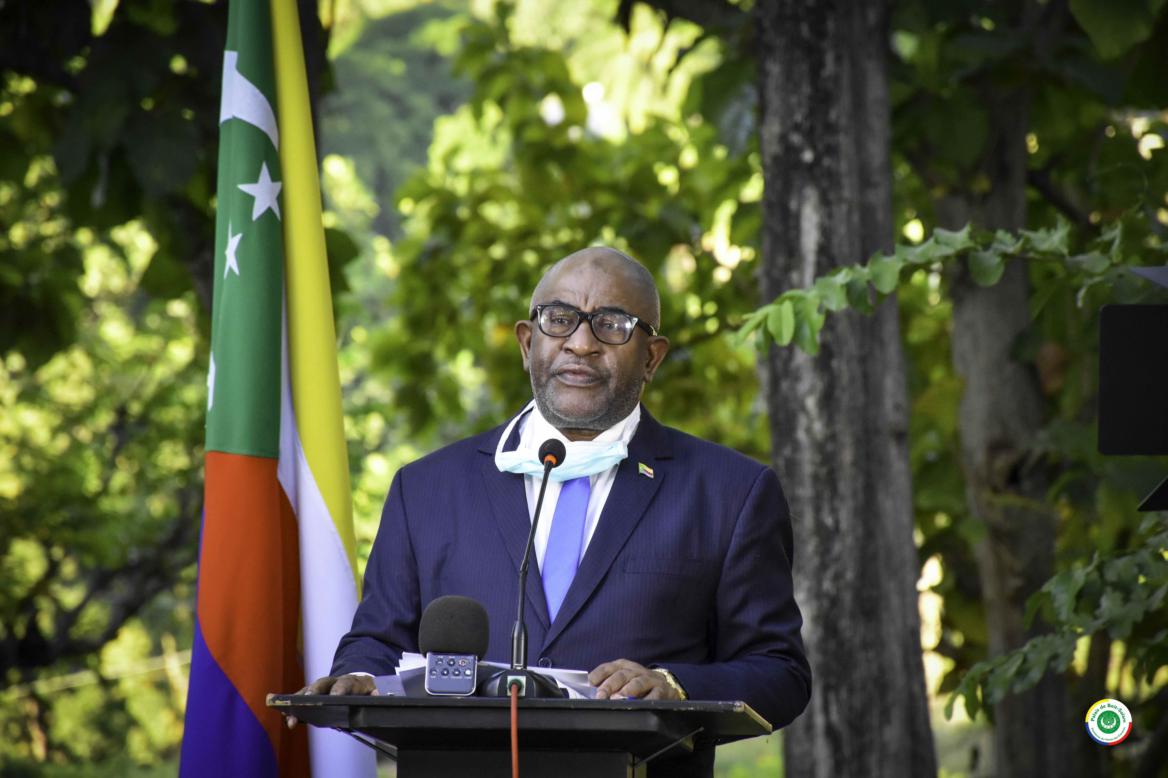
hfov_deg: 9.8
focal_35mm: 210
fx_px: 6813
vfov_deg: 6.5
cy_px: 389
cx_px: 584
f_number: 5.6
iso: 3200
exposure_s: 1/400
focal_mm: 140
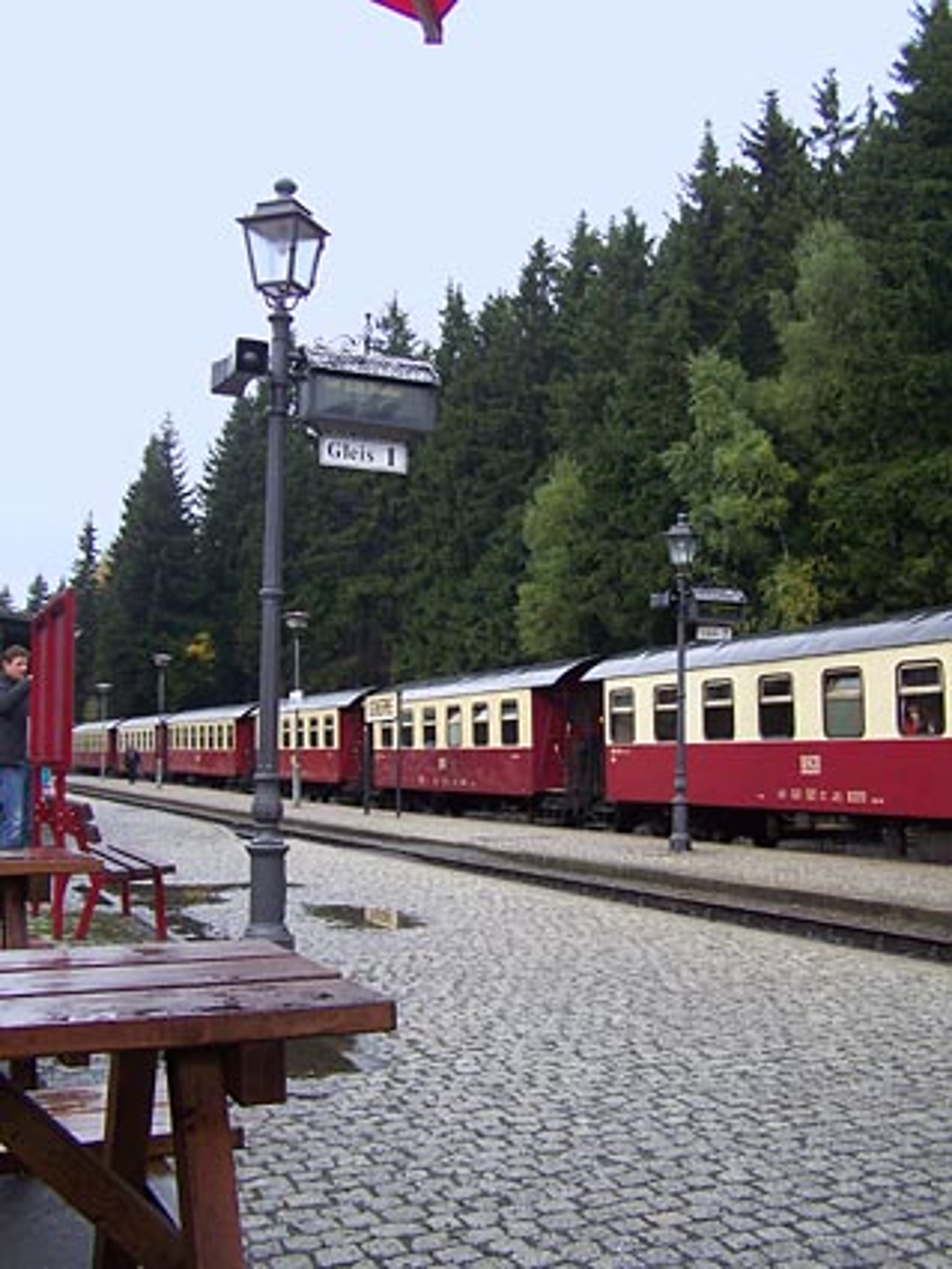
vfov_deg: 49.0
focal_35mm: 38
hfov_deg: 37.7
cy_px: 634
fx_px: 1393
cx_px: 476
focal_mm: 6.3
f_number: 2.8
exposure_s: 1/200
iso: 64
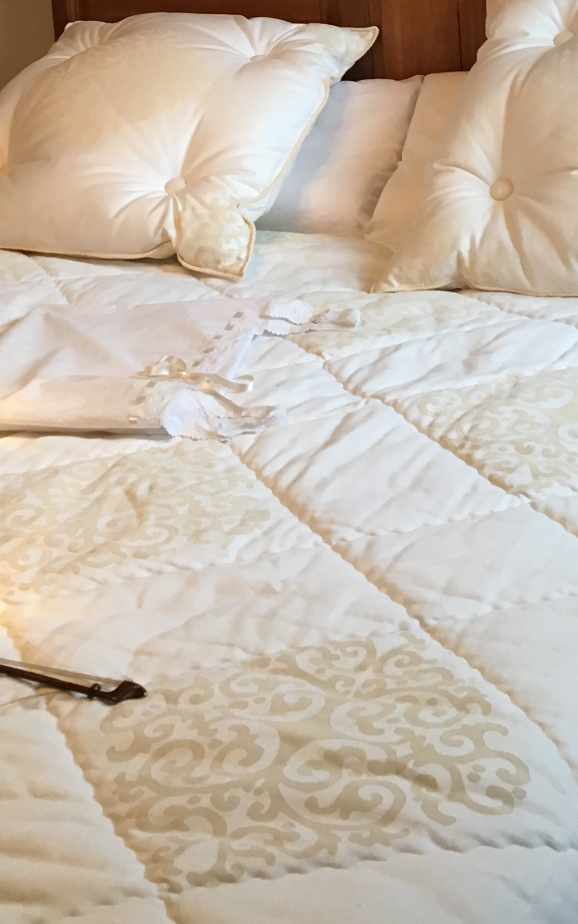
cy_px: 16
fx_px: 1663
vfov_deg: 29.2
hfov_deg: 19.7
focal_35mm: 66
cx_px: 211
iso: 100
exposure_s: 1/33
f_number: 2.2
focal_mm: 4.15
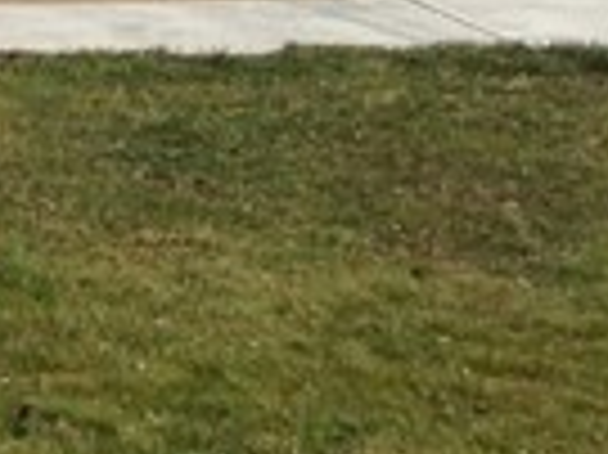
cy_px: -1038
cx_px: -491
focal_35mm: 266
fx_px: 4668
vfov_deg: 5.2
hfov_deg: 7.2
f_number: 2.4
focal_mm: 4.28
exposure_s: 1/2519
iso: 50
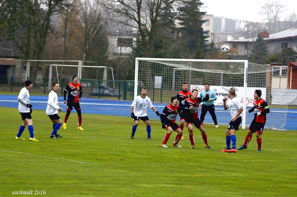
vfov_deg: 8.7
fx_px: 1299
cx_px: 148
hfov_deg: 13.0
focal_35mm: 158
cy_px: 98
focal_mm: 105
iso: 1600
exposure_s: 1/640
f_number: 4.5
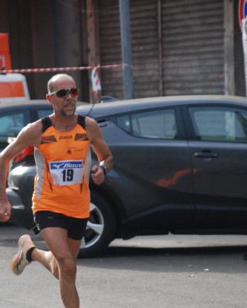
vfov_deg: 8.4
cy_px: 216
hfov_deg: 6.7
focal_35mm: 230
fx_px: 2098
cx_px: 94
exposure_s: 1/640
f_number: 5.6
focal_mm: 105
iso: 1000
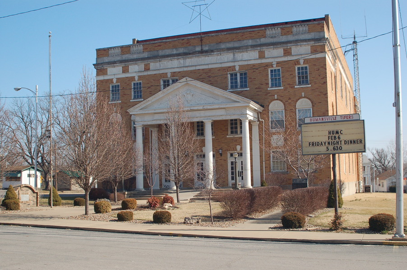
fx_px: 474
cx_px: 204
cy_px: 135
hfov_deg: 46.5
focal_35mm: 42
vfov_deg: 31.8
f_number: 6.3
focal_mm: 28
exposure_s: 1/160
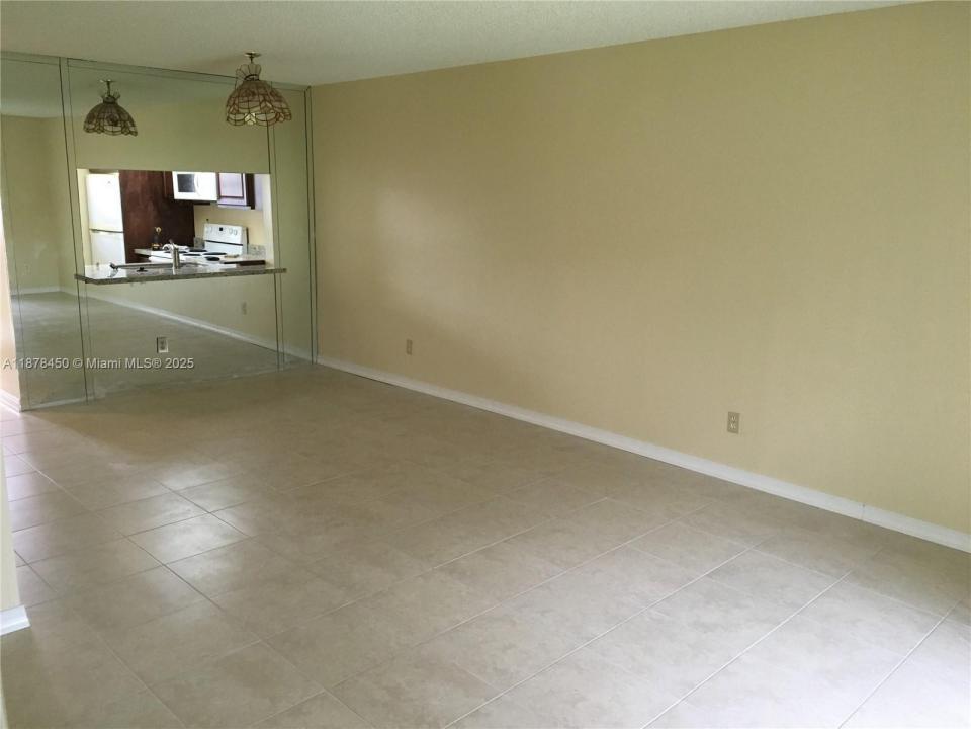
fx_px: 813
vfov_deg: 48.2
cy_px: 364
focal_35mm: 29
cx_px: 486
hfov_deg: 61.7
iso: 125
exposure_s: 1/30
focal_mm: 4.15
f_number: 2.2
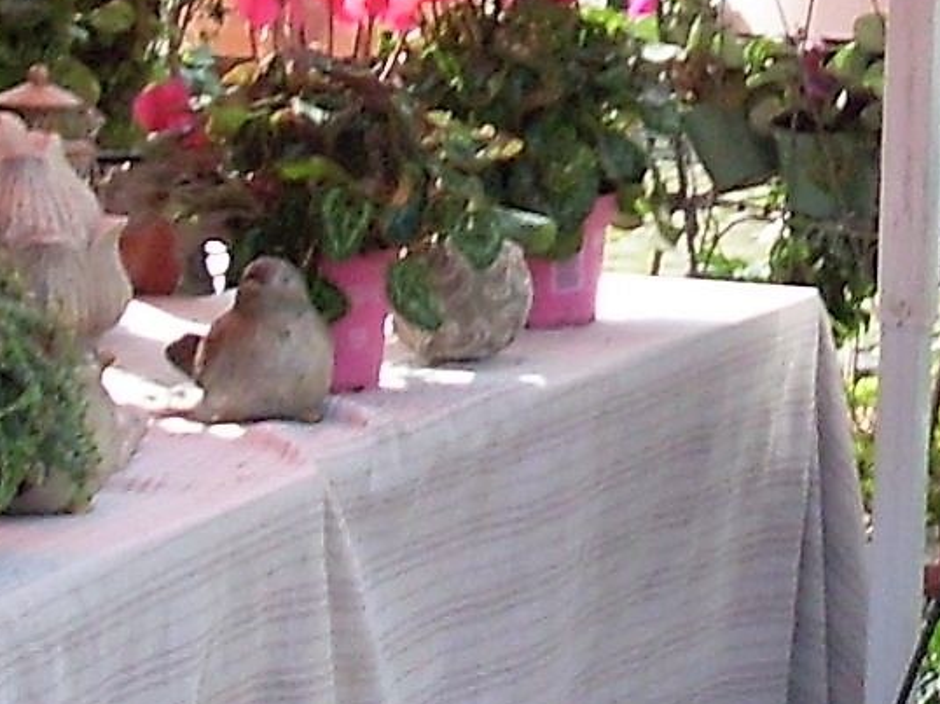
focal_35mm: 217
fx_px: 5890
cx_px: 1274
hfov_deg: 9.0
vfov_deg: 6.8
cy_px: -110
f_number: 7.7
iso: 80
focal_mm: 6.3
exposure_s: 1/125
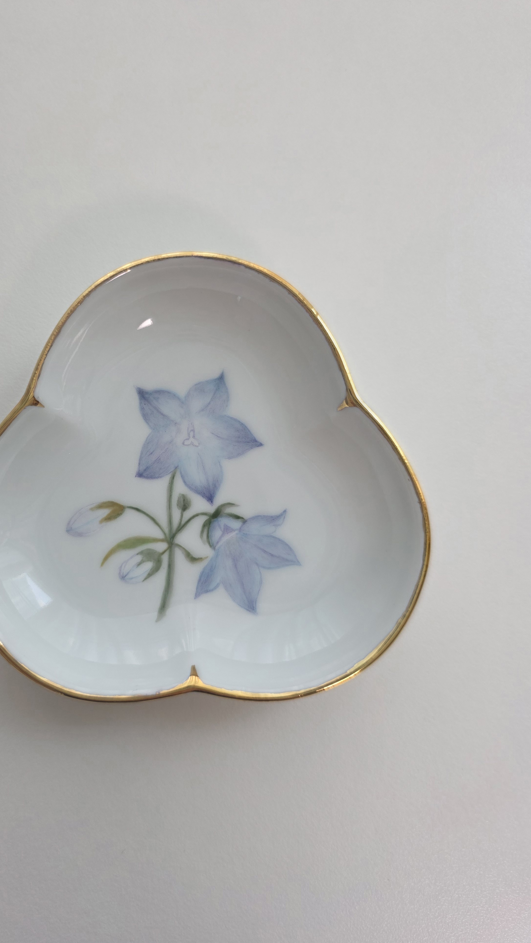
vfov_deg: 71.9
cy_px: 459
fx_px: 651
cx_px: 181
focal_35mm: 26
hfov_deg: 43.8
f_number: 1.7
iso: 100
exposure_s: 1/120
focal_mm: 6.3
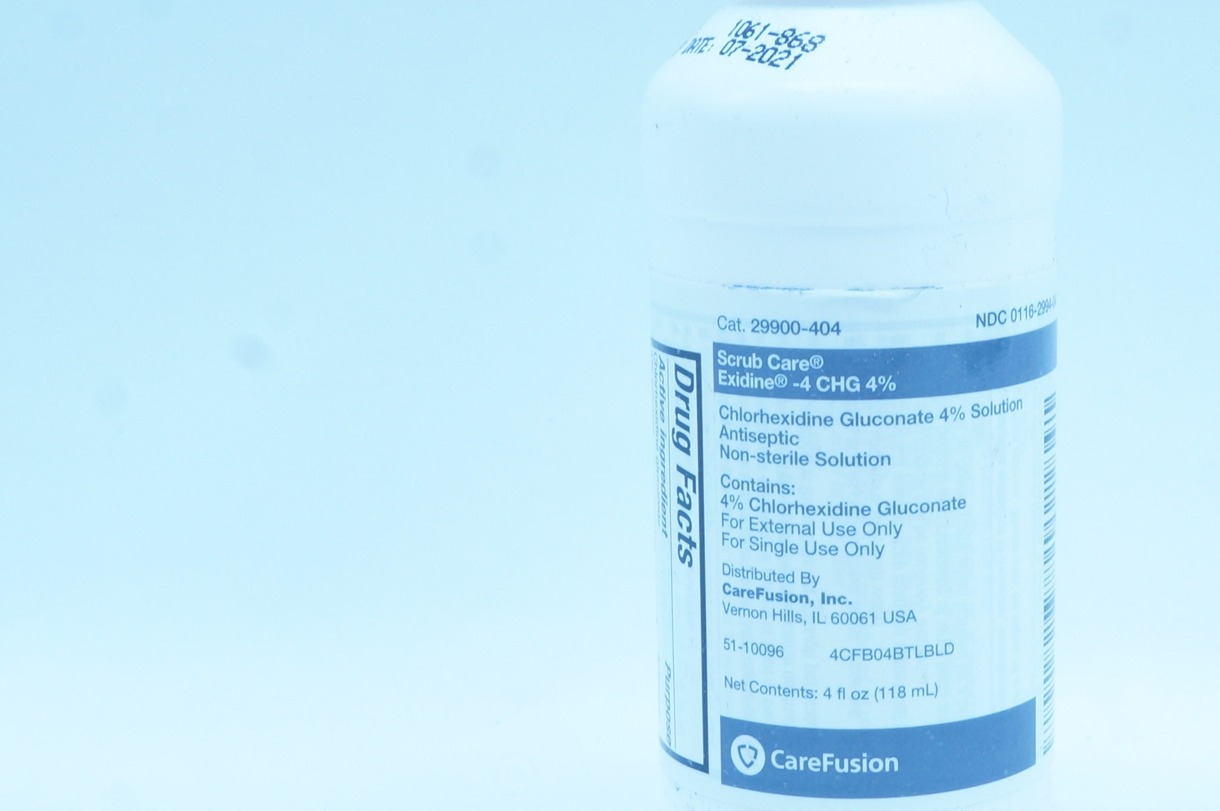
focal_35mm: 81
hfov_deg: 24.9
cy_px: 443
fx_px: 2742
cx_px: 847
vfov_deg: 16.8
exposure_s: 1/15
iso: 400
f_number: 13
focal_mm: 26
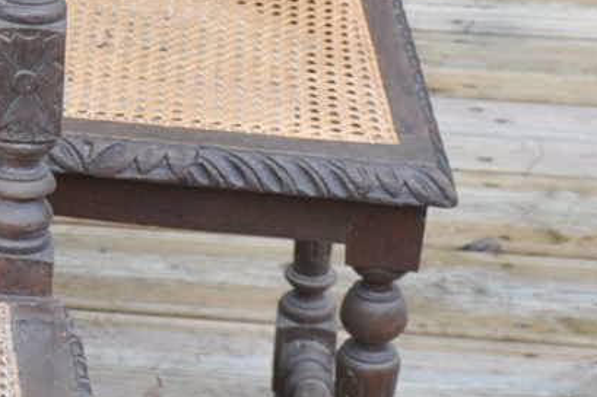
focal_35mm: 197
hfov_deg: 9.8
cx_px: -588
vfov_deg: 6.9
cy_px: -54
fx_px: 3258
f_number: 6.7
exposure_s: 1/125
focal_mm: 25
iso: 400
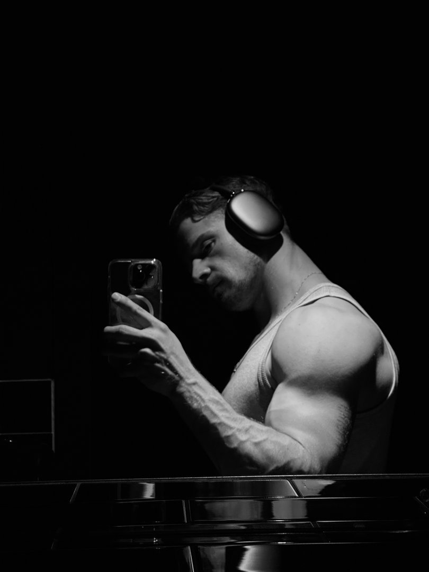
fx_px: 1272
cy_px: 286
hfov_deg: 19.1
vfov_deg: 25.3
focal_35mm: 77
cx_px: 214
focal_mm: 9
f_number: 2.8
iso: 250
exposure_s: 1/50
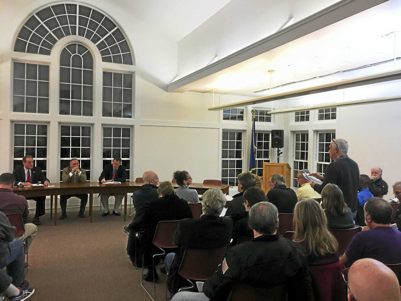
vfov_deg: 48.2
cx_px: 200
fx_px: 336
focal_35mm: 29
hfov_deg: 61.7
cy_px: 150
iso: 32
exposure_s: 1/30
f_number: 2.2
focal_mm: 4.15
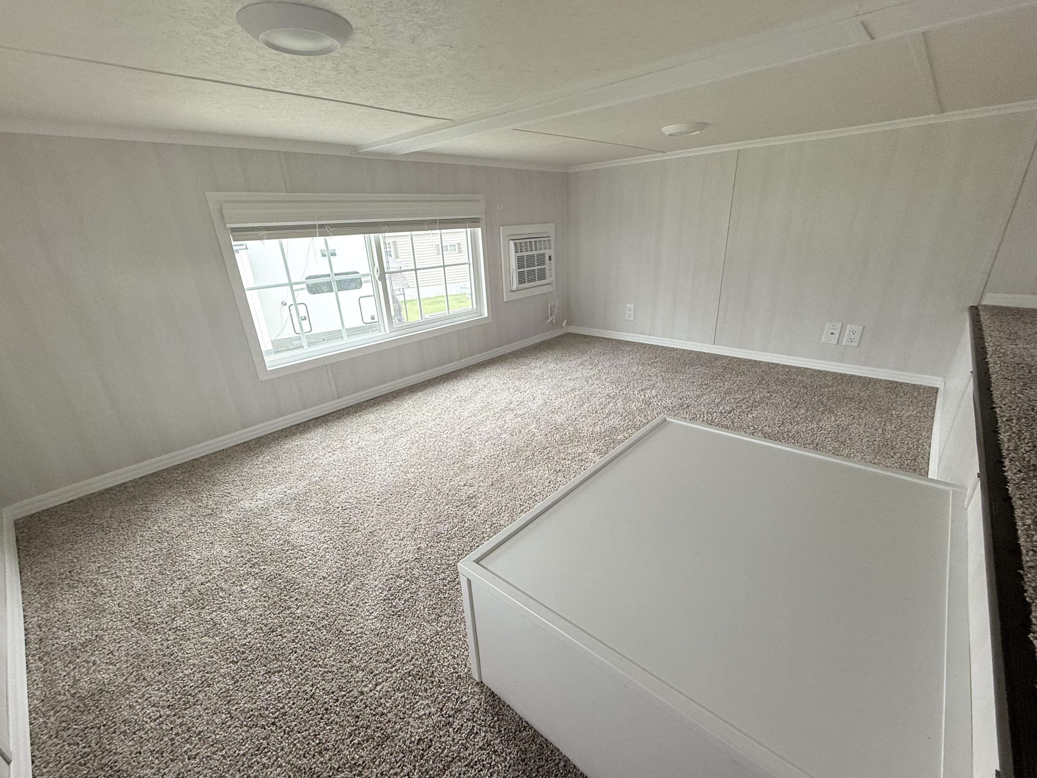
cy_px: 412
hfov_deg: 98.2
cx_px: 525
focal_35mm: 15
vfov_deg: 81.7
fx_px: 449
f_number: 2.2
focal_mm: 2.22
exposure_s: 1/99
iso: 160
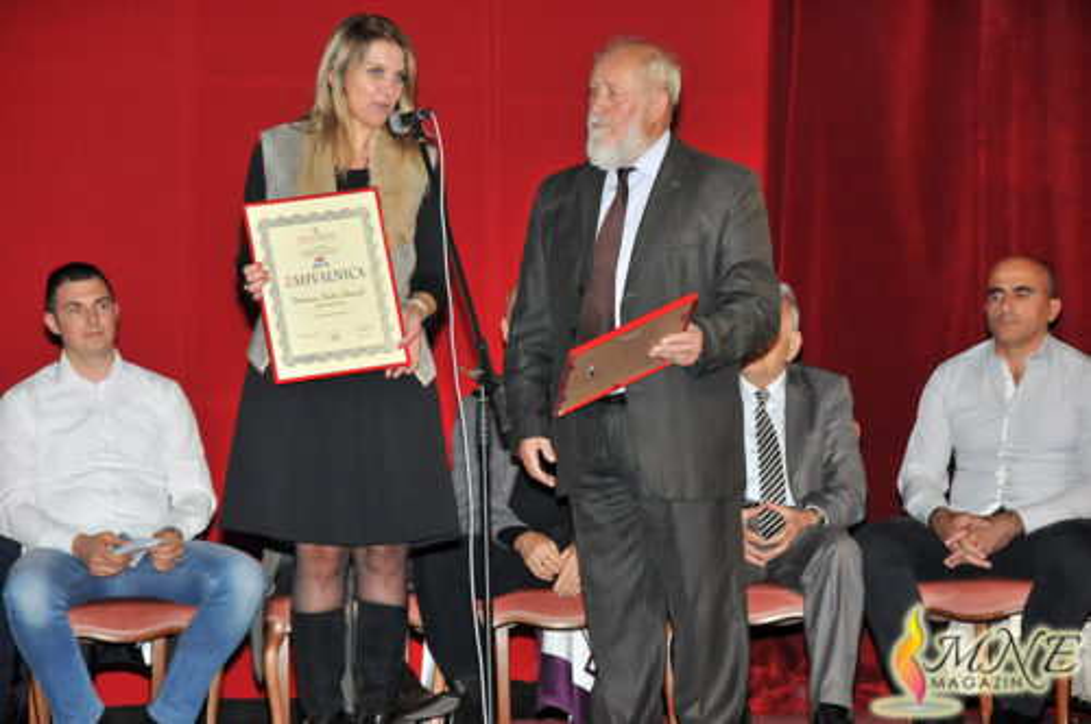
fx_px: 5085
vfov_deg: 8.1
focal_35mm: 168
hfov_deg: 12.2
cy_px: 362
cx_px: 546
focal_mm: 112
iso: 1250
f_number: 6.3
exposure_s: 1/250
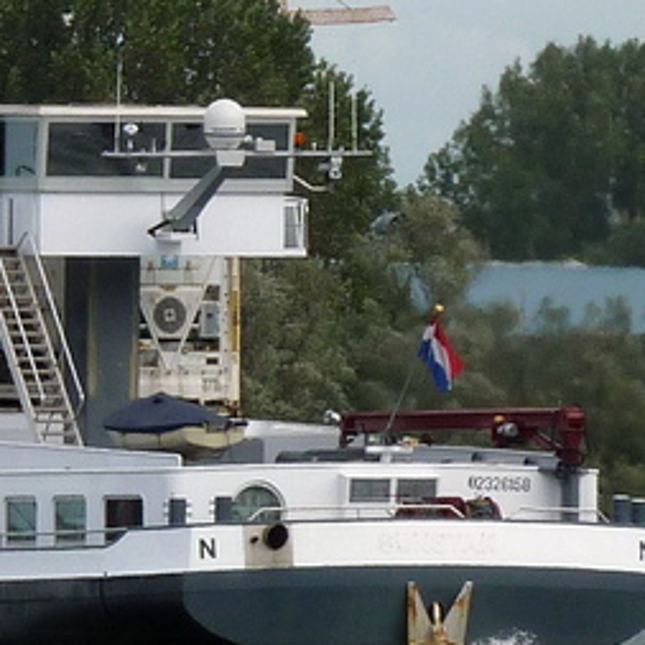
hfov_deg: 4.9
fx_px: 7484
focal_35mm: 355
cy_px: 370
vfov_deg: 4.9
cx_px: 198
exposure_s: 1/320
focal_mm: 36.4
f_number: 5.6
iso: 80
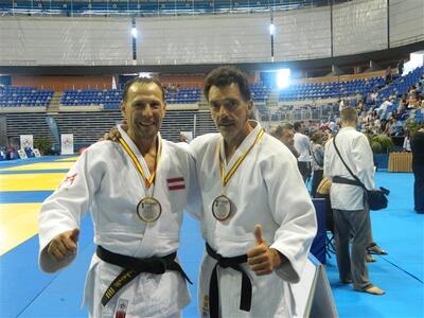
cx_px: 212
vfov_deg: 35.1
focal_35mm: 41
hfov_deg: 45.8
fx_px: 502
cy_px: 159
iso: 400
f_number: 3.5
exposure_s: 1/20
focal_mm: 7.3
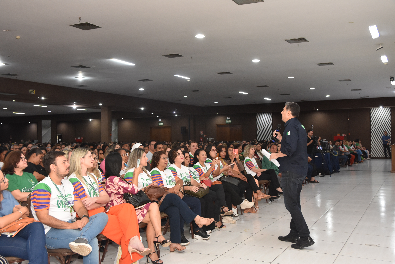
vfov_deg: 34.2
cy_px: 132
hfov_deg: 49.5
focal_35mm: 39
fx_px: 428
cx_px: 198
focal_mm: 26
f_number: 4
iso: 1400
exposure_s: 1/60
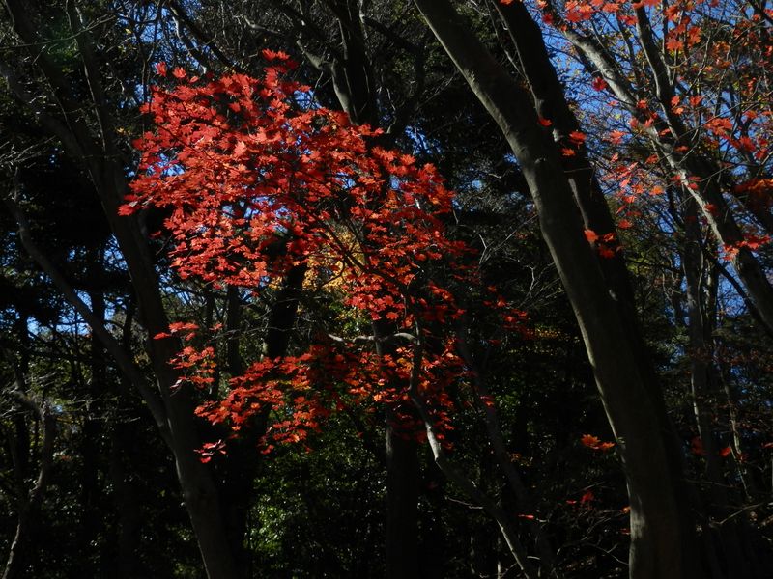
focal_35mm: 45
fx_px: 1005
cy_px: 290
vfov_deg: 32.2
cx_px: 386
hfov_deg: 42.1
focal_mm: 8
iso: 80
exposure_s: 1/500
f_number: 3.8
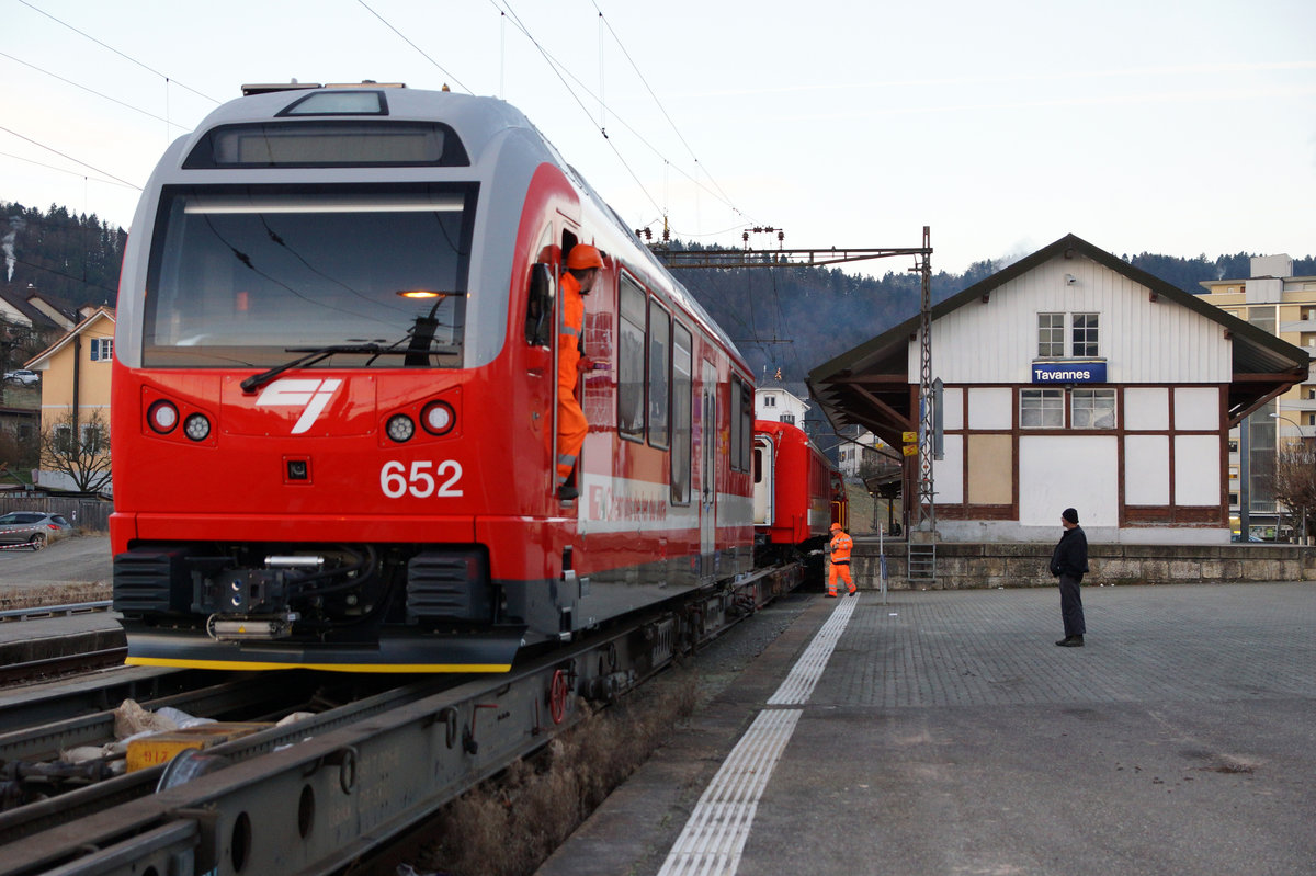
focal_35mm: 52
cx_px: 658
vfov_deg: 25.7
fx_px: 1918
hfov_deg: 37.9
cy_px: 438
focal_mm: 35
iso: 640
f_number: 3.2
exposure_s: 1/160
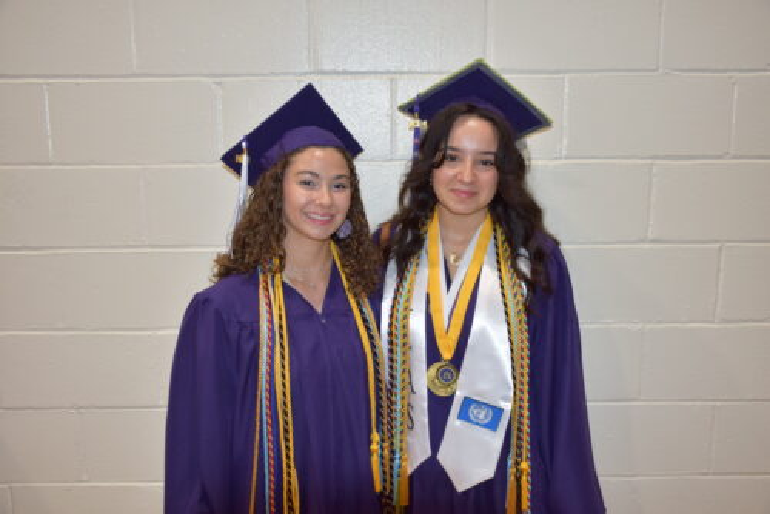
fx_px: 738
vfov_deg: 38.4
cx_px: 385
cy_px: 257
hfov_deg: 55.1
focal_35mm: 34
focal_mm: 23
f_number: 4
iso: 800
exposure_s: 1/200
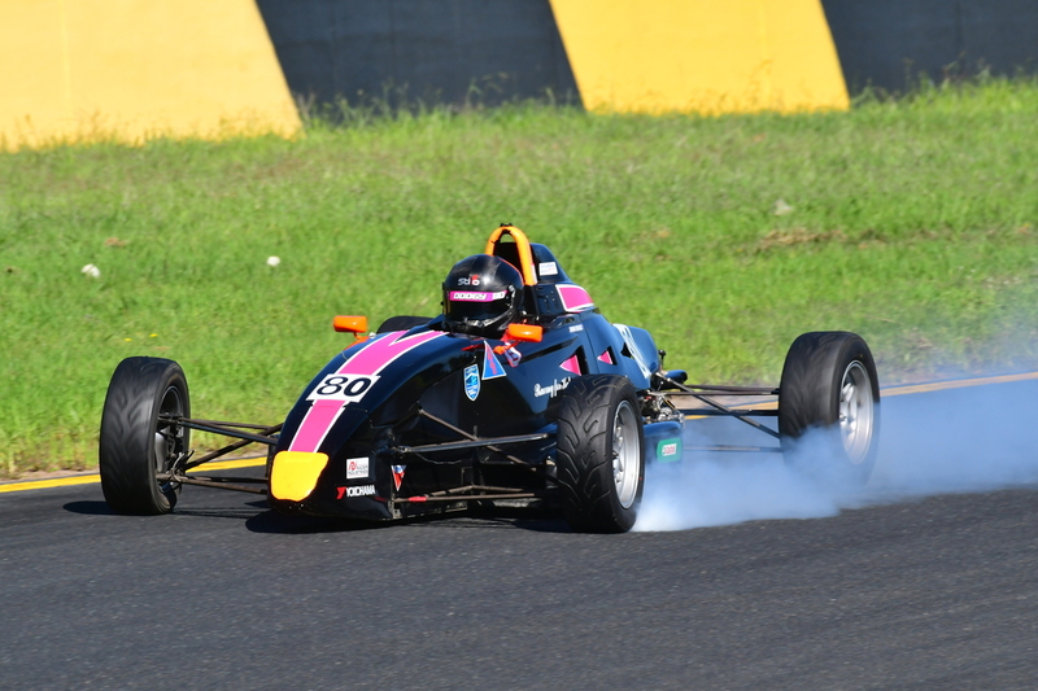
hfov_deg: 2.8
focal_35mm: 750
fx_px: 21619
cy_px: 346
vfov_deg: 1.8
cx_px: 519
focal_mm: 500
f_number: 11
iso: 500
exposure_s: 1/640
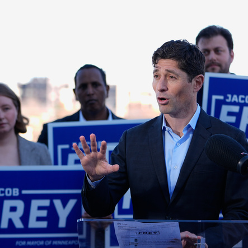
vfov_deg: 10.7
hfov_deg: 10.7
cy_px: 93
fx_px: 1321
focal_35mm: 163
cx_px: 112
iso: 160
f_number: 2.8
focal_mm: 83
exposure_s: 1/640
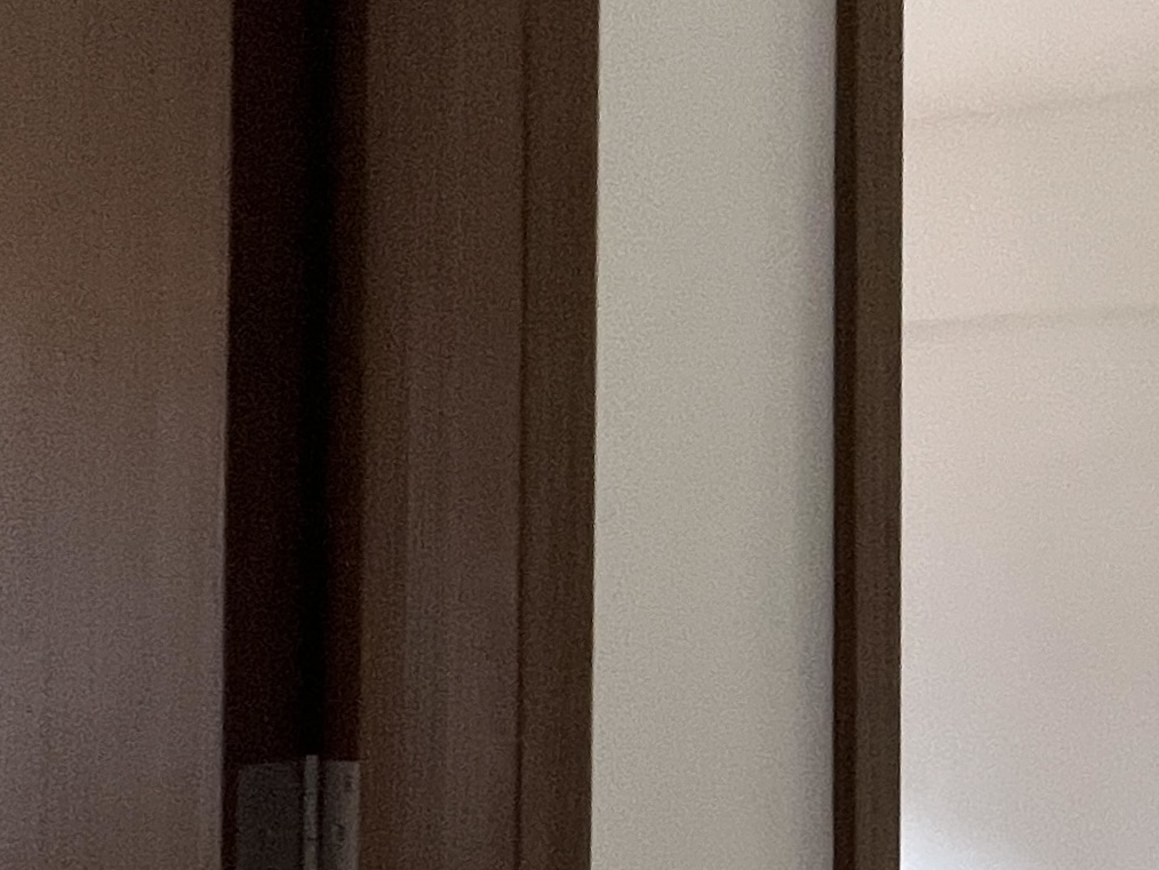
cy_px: 657
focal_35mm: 47
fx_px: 1574
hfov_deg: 30.8
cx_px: 1536
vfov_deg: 30.4
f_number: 1.8
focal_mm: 1.57
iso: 100
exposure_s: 1/99
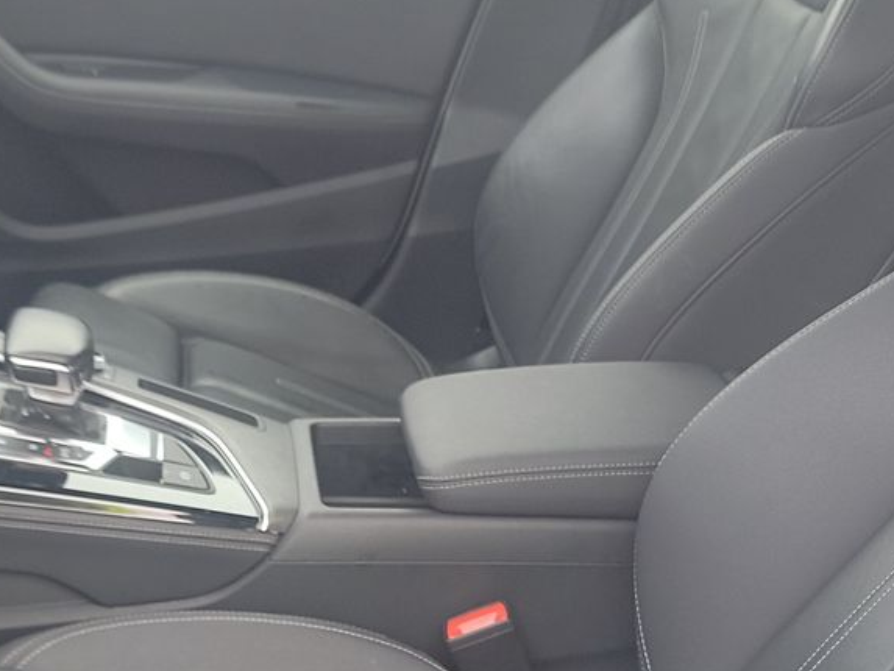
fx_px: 1731
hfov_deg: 28.9
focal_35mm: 67
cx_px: 379
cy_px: 551
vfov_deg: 21.6
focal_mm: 6.7
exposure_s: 1/59
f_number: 1.8
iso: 60
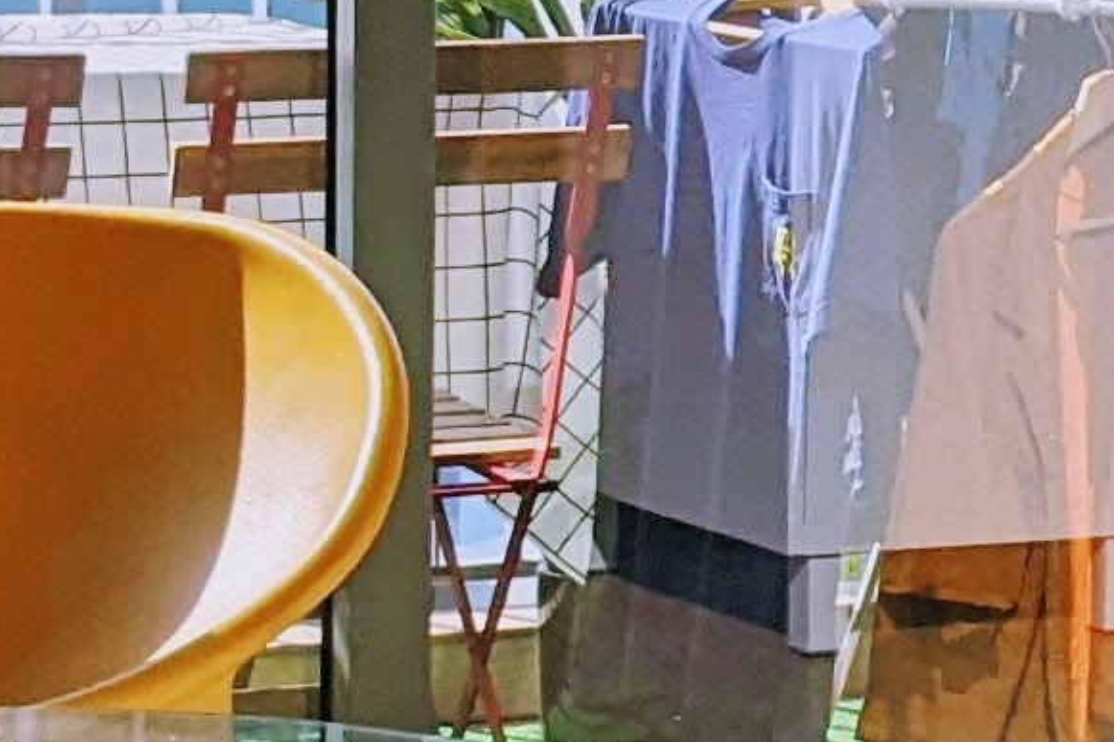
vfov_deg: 7.0
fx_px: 6032
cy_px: 96
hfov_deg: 10.4
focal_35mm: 195
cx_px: 1202
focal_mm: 4.44
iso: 53
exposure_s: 1/1466
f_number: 1.8
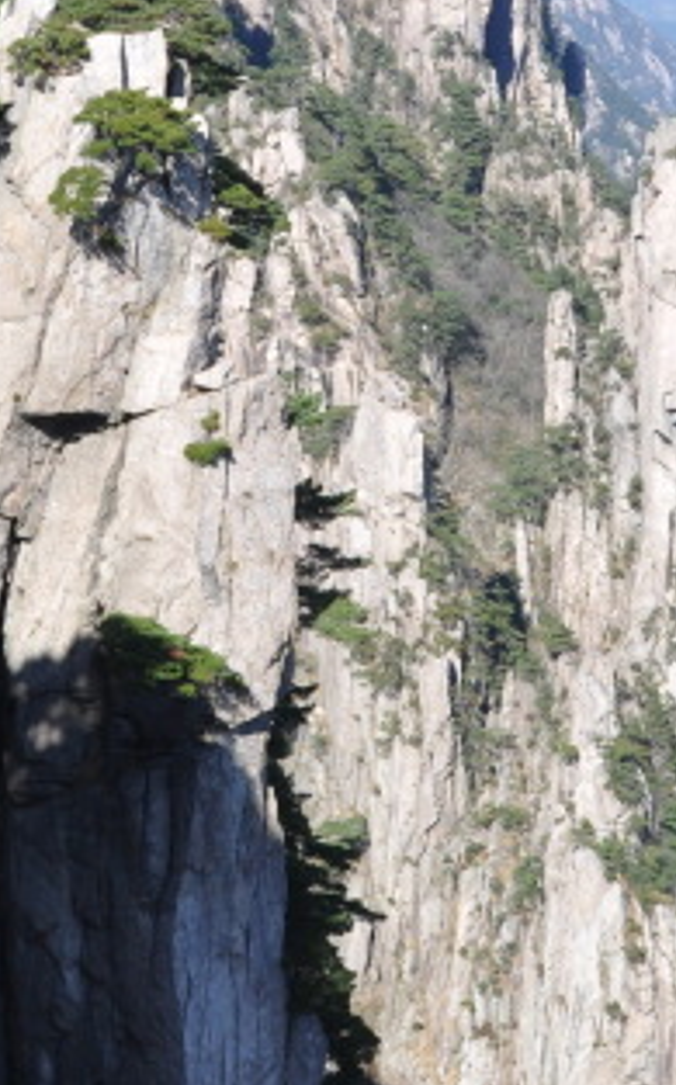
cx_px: 267
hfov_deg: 14.5
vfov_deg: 22.8
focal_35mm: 90
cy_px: 250
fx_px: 2659
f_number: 8
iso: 200
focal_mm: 18
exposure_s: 1/250
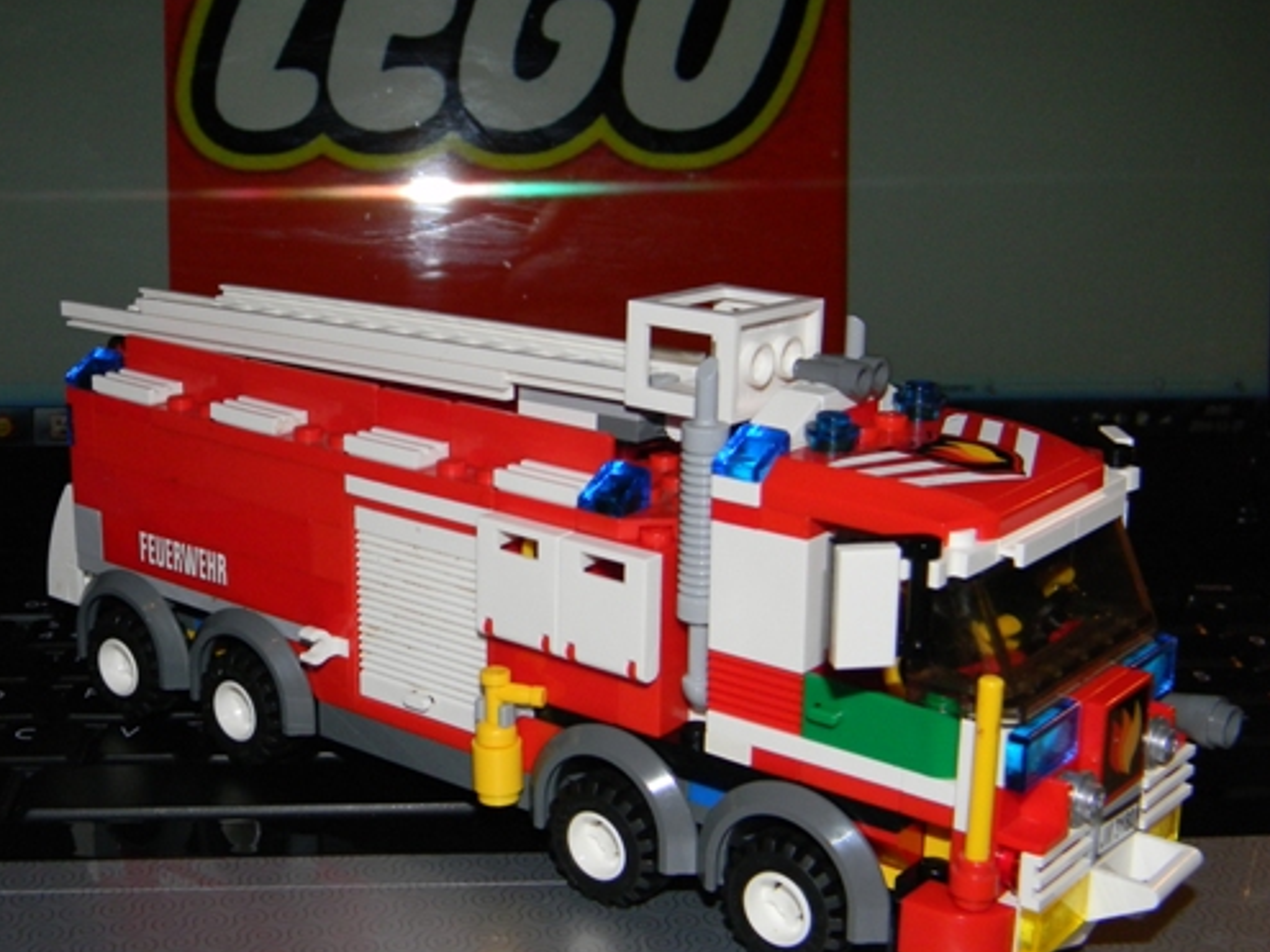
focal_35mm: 53
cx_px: 534
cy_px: 493
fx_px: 1944
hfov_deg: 36.1
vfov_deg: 27.5
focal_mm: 7.3
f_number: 7.6
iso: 200
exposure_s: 1/30
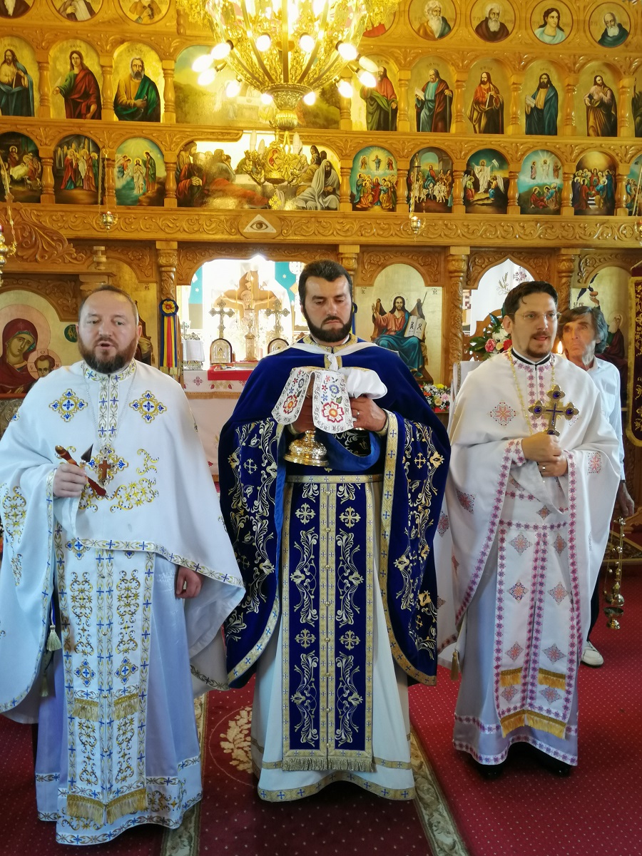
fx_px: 767
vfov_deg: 58.4
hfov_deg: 45.4
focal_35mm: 31
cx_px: 321
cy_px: 428
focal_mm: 3.95
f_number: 1.8
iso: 250
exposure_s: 1/33.3
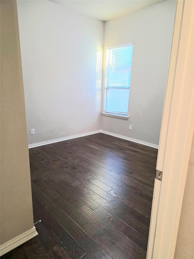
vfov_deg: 73.9
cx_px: 97
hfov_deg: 58.9
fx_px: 172
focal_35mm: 23
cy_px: 130
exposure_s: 1/120
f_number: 1.7
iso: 400
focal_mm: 6.3
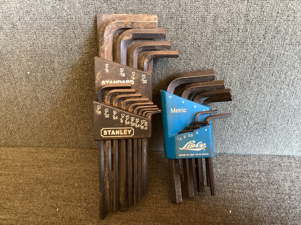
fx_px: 270
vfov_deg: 45.4
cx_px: 150
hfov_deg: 58.3
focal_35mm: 31
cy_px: 112
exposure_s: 1/33
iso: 320
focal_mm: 3.3
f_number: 2.4
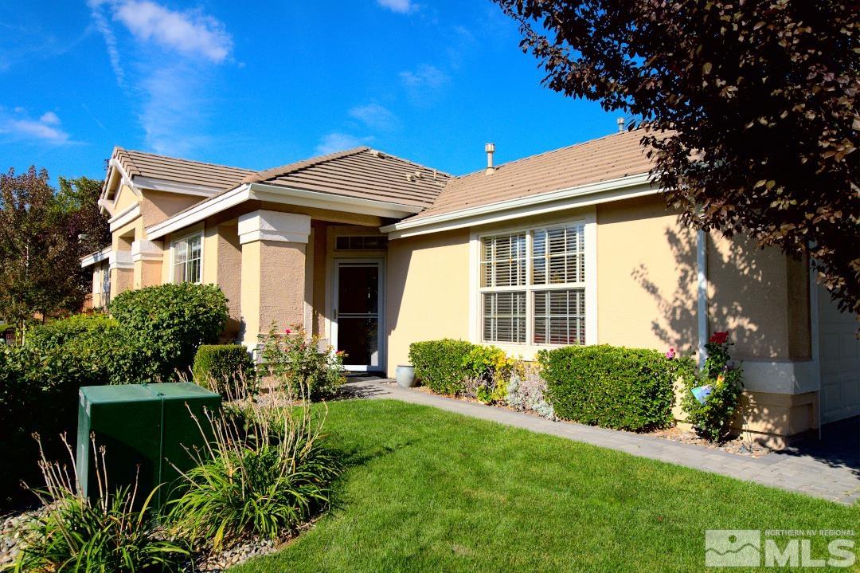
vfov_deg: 53.1
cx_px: 430
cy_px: 286
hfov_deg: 73.8
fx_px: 573
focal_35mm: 24
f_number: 6.3
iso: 400
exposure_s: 1/3200
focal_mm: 24
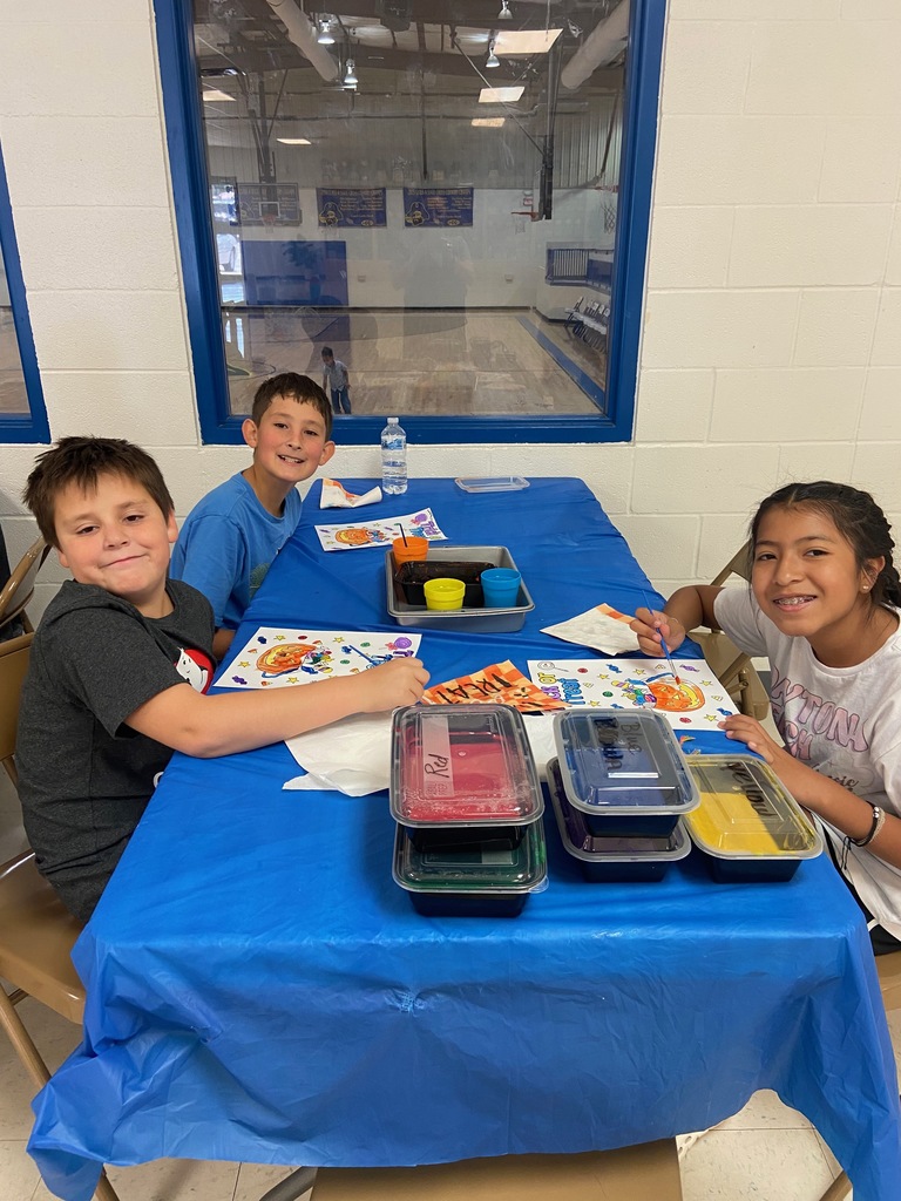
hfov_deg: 53.1
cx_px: 450
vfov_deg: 67.3
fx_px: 902
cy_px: 600
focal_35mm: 26
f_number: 1.8
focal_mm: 4.25
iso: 100
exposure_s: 1/62
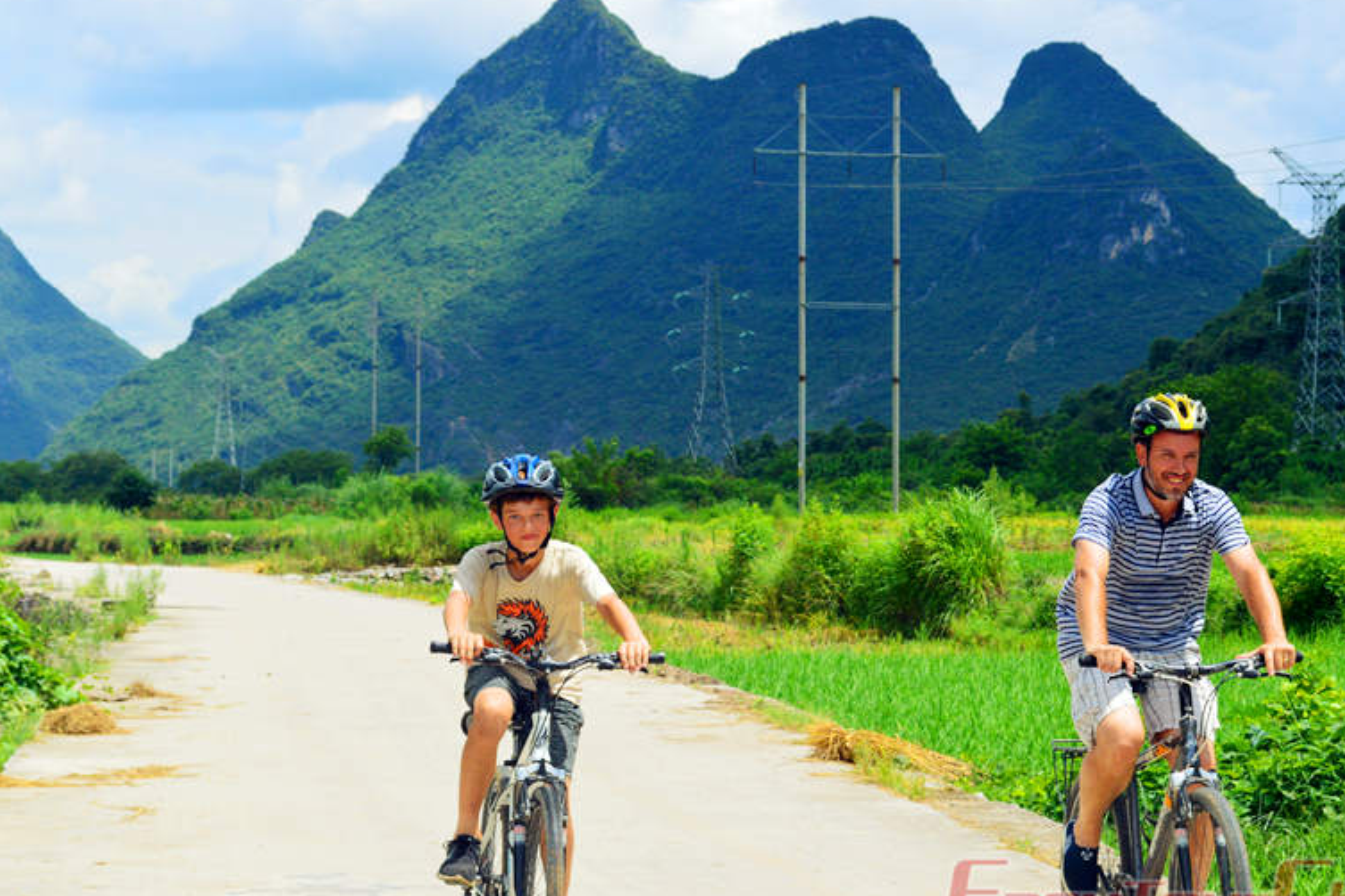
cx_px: 772
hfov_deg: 20.7
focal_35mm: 99
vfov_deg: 13.9
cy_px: 494
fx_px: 3683
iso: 400
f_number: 11
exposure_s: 1/500
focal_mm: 55
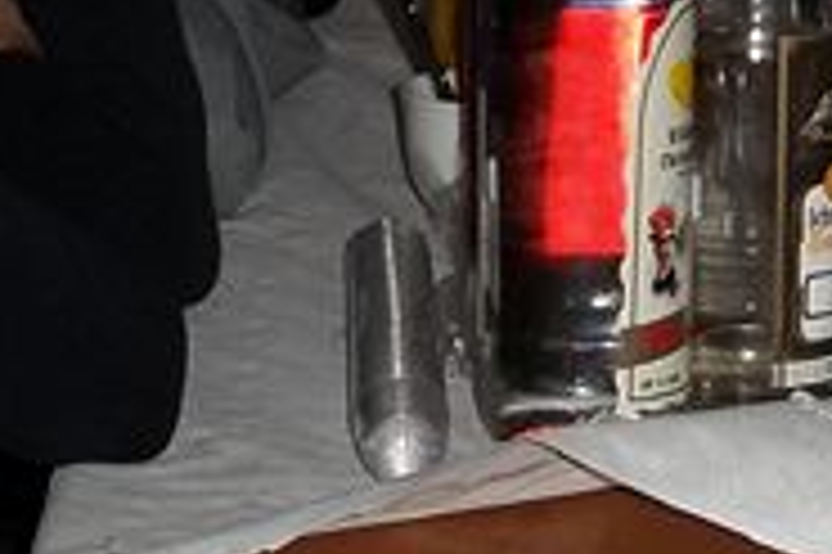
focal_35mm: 162
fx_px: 3741
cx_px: 850
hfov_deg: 12.5
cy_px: -315
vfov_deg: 8.3
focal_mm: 6.5
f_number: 3.1
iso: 64
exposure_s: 1/30
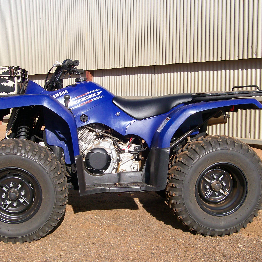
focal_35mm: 46
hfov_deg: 36.8
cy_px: 132
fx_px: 394
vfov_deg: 36.8
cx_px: 119
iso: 80
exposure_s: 1/527
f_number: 4.8
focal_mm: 6
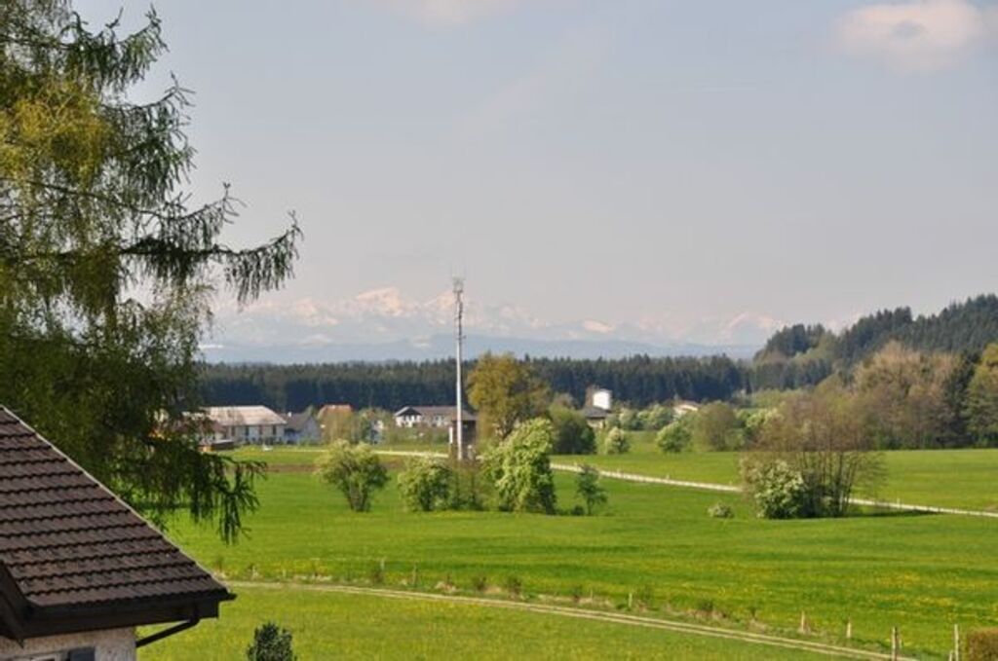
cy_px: 330
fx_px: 3113
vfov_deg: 12.1
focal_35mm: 112
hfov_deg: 18.2
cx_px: 499
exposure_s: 1/250
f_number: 10
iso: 200
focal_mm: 75
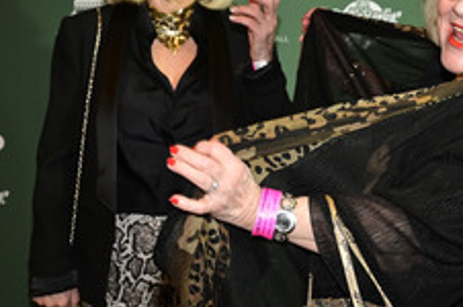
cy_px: 127
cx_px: 347
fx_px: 1002
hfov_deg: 25.7
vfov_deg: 17.4
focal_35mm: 78
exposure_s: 1/200
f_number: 5
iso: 2500
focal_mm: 39
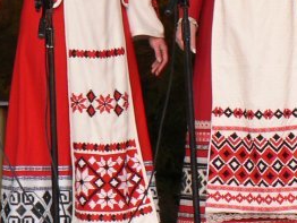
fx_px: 4114
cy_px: -5
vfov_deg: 3.1
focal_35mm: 479
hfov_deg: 4.1
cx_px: 374
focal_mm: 26.2
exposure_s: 1/40
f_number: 3.3
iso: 80
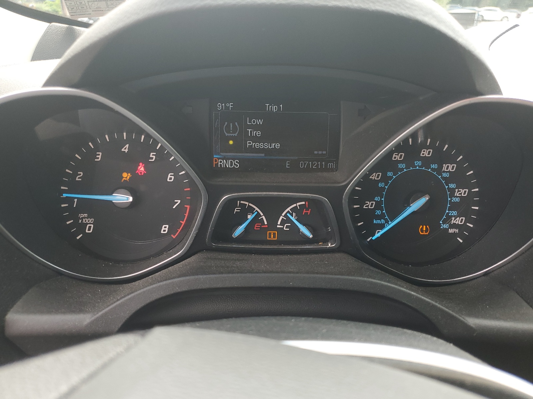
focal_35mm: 26
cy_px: 200
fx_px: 400
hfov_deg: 67.3
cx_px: 266
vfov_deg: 53.1
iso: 50
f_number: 1.5
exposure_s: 1/192
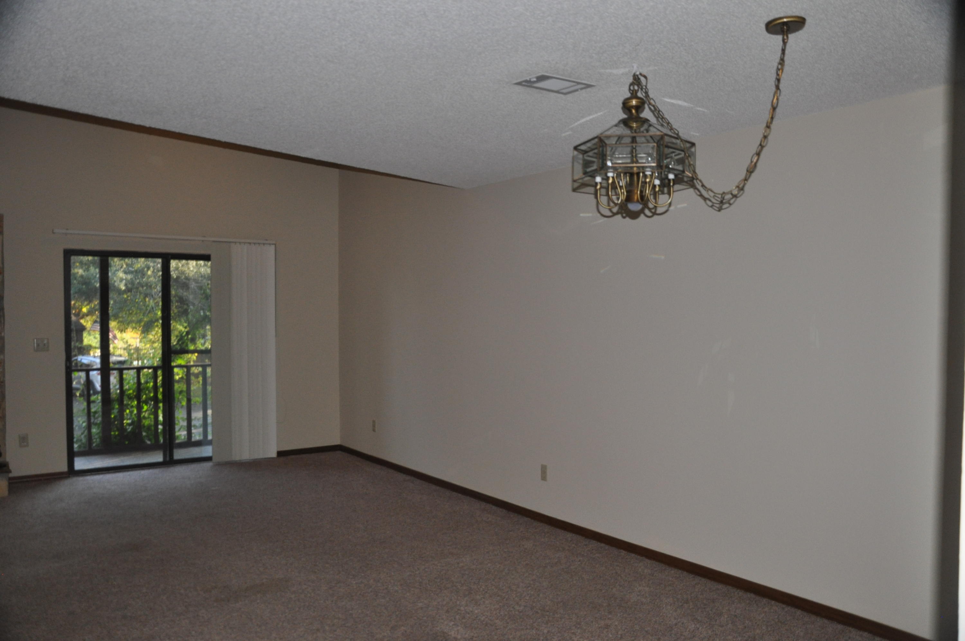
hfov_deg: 67.4
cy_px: 320
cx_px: 482
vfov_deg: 47.8
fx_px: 723
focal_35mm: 27
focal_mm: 18
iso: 800
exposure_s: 1/60
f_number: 3.5
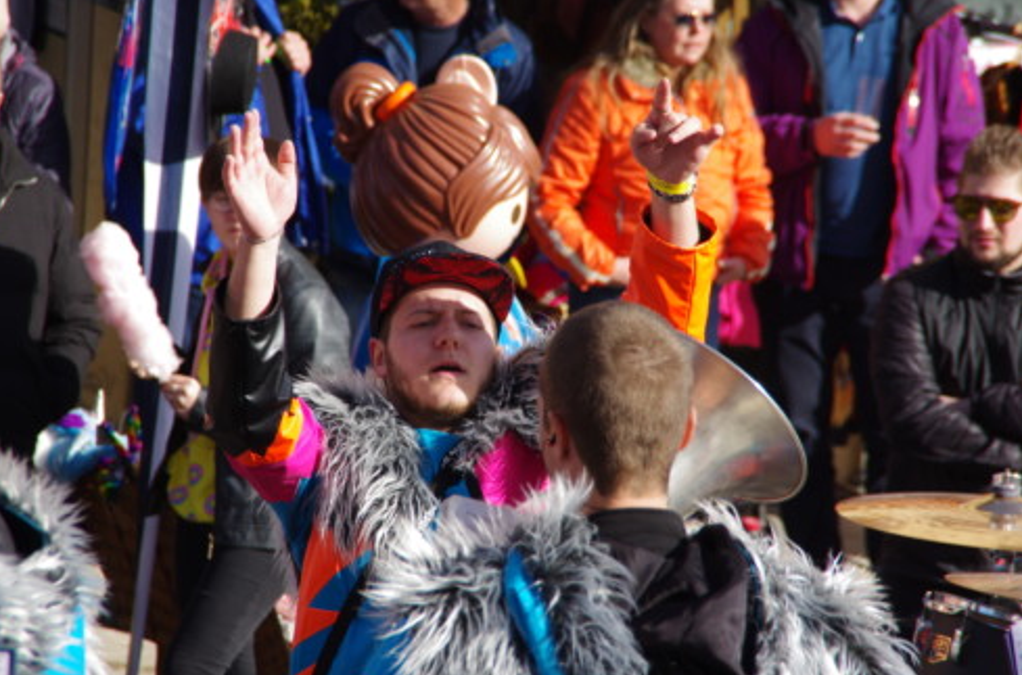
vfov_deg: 4.4
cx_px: 504
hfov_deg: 6.7
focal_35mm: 307
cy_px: 342
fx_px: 8690
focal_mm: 200
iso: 200
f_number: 10
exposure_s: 1/250
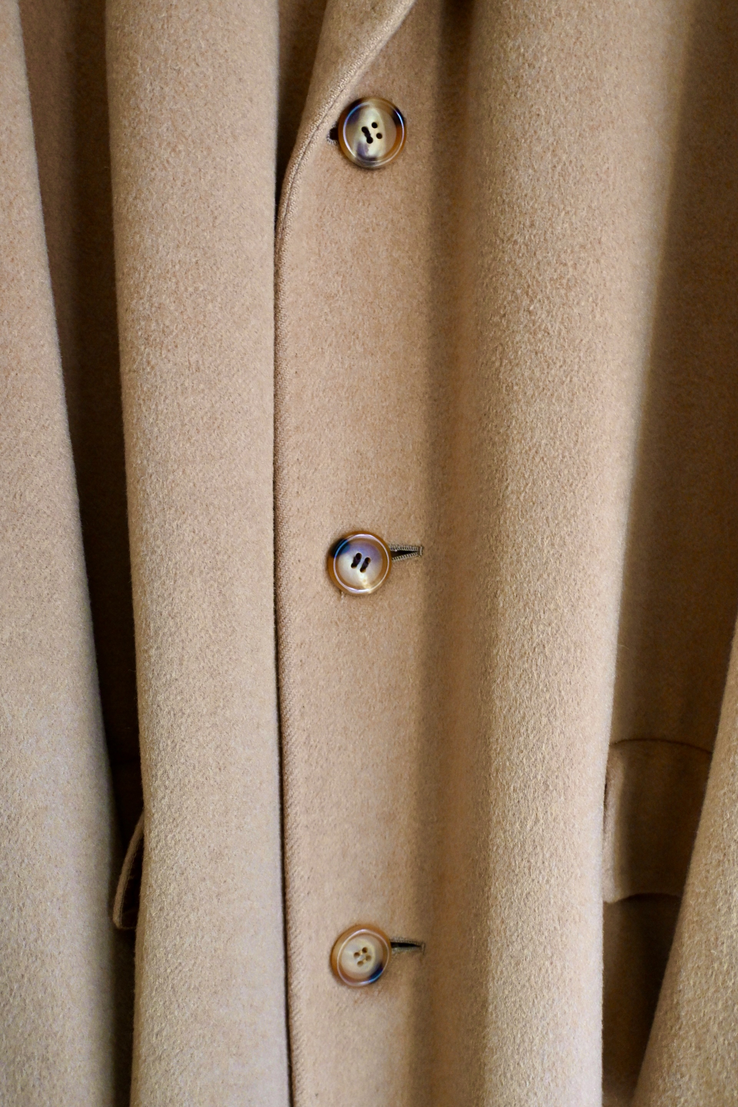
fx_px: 1015
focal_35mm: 33
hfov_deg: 40.0
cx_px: 369
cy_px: 554
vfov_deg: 57.2
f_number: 4
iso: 1000
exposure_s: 1/10
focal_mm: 22
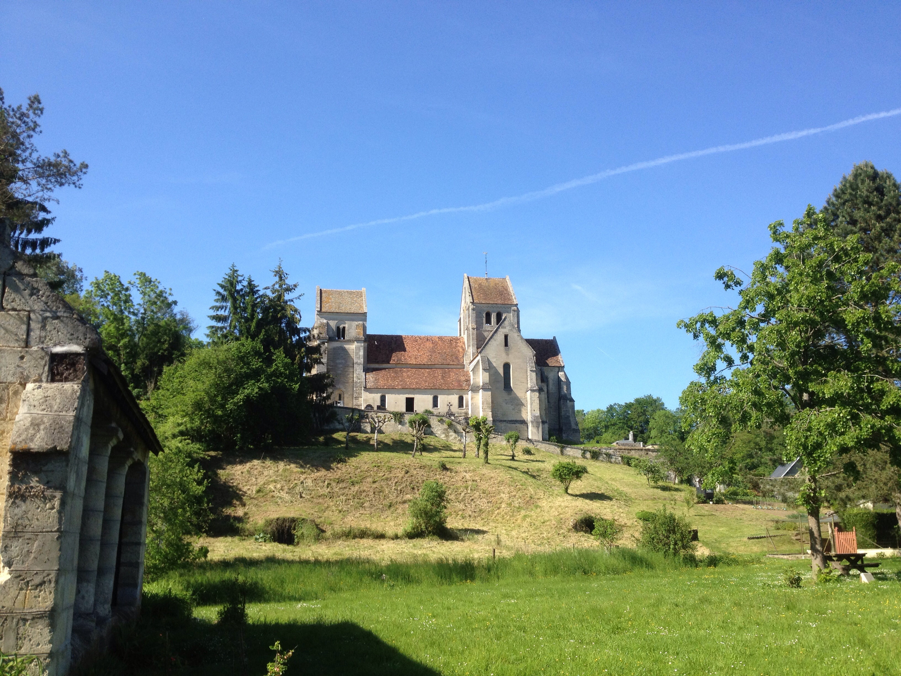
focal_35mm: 35
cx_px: 450
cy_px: 338
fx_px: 911
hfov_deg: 52.6
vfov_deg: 40.7
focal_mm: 4.28
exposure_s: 1/986
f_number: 2.4
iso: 64
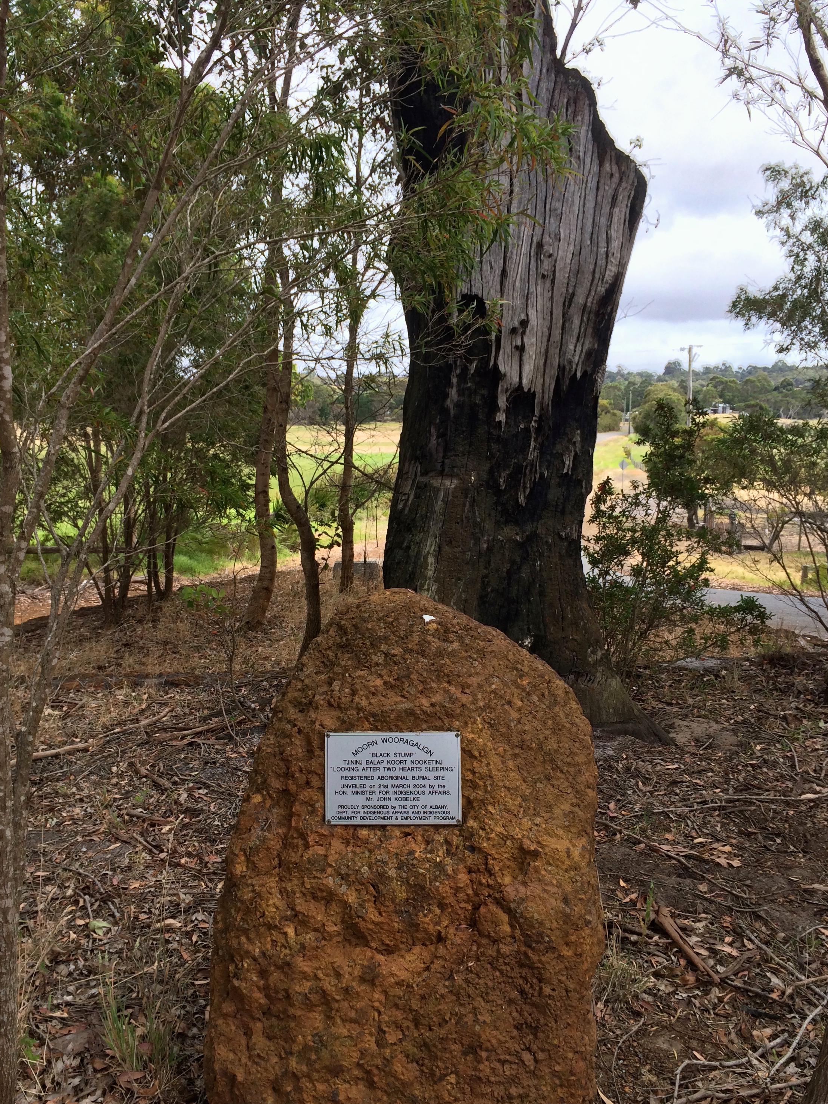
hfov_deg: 44.2
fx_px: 1020
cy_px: 601
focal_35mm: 32
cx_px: 406
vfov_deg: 56.7
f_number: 2.2
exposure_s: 1/933
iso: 32
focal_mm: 4.15
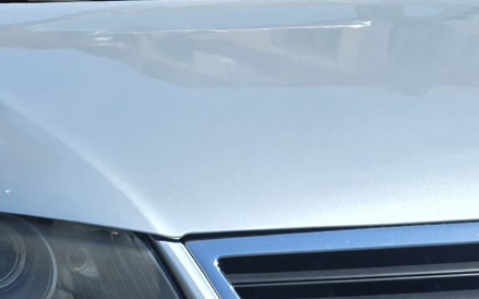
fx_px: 1357
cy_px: 155
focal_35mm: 104
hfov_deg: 20.0
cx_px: 312
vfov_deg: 12.6
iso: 12
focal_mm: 6.3
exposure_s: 1/526
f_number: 1.7
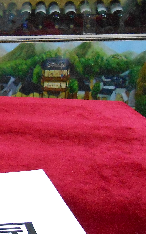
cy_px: 127
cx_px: -89
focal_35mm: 65
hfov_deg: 17.4
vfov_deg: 31.5
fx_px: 414
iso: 800
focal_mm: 4.6
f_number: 3.5
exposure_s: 1/25
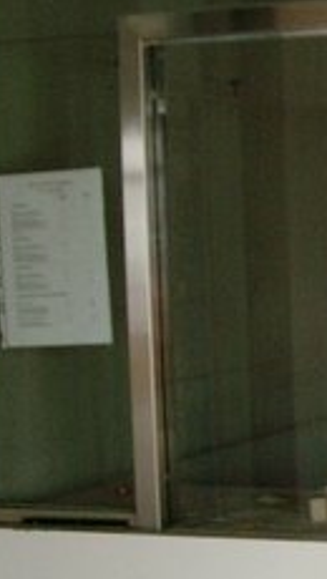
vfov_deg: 20.3
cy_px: 360
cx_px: 566
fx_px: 1613
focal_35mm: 105
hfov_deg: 10.9
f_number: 2.6
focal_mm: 7.6
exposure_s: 1/30
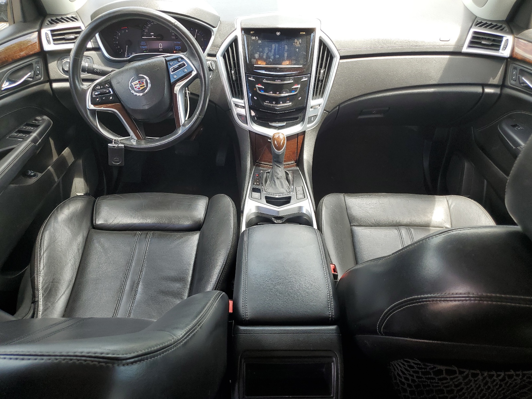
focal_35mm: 26
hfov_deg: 67.3
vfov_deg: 53.1
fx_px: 400
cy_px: 200
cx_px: 266
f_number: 1.5
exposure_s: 1/196
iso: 50
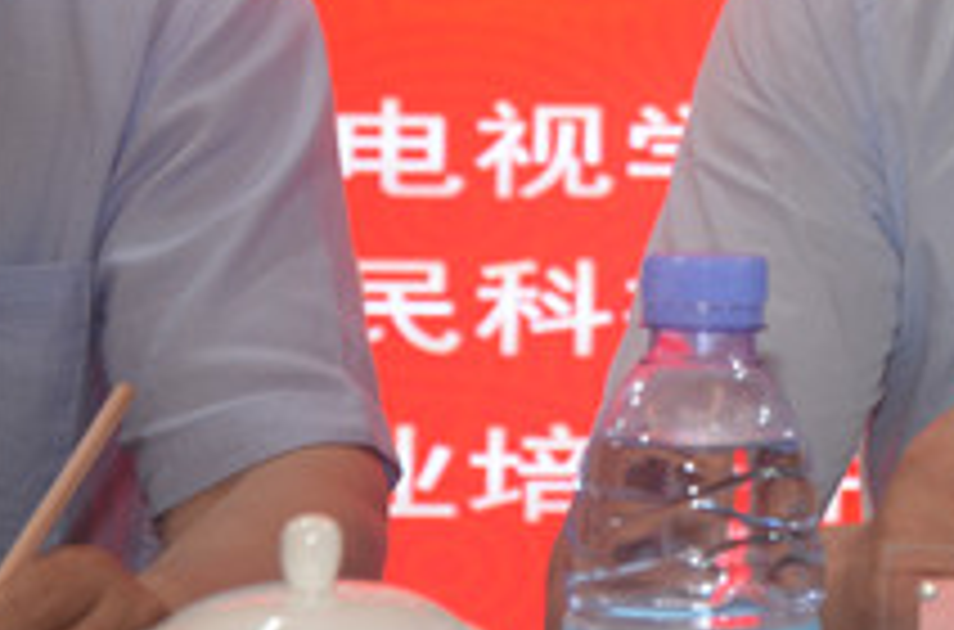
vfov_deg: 10.0
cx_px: 1328
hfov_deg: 14.3
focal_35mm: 136
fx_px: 3593
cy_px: 70
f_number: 4.2
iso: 800
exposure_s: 1/60
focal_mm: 32
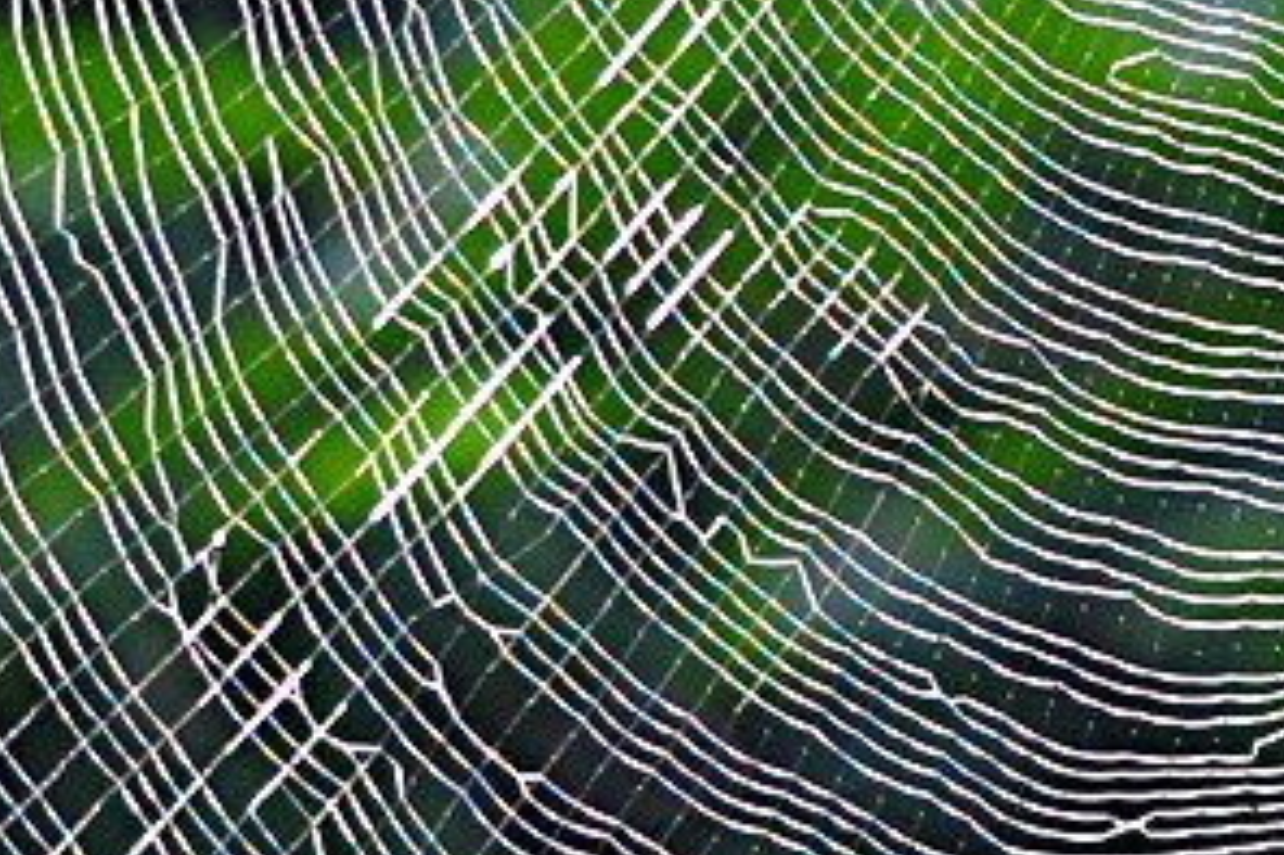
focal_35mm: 1559
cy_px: 33
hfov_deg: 1.3
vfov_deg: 0.9
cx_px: 1549
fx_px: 55571
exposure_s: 1/320
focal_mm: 300
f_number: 4
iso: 500
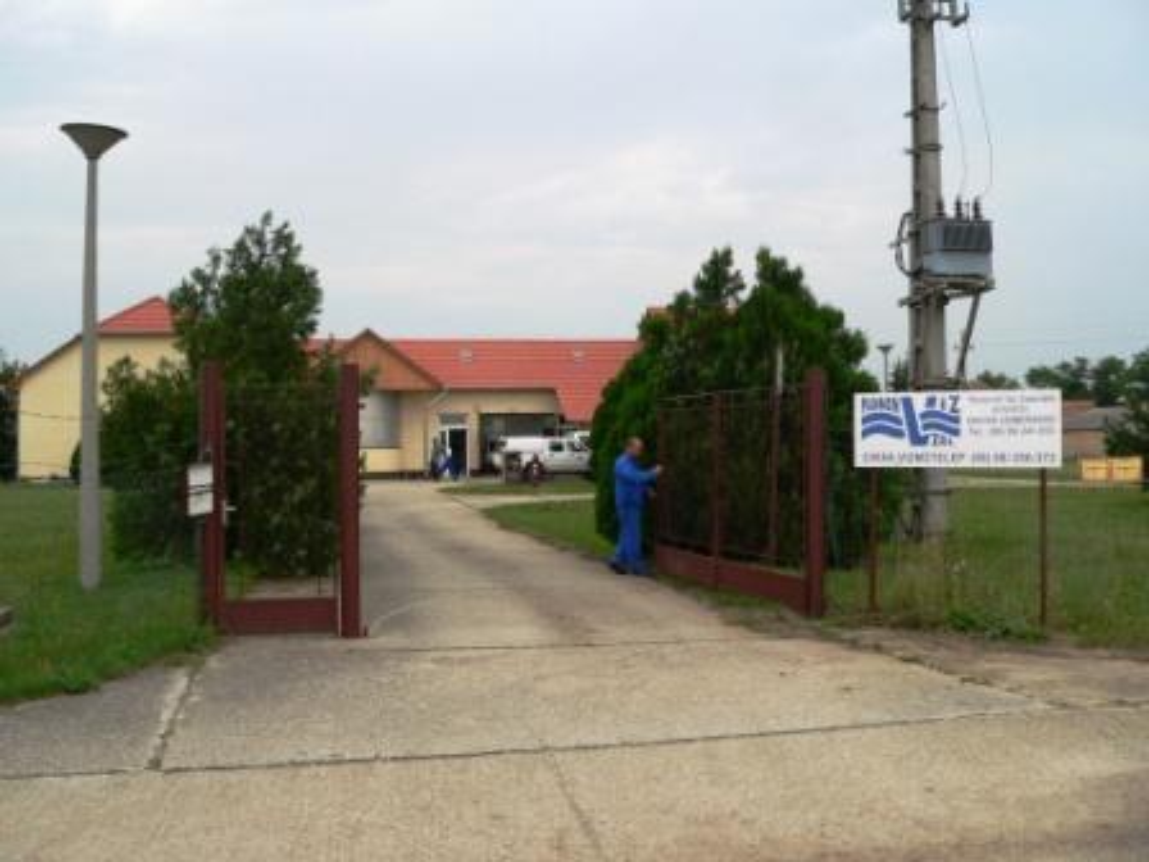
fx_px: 1195
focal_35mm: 36
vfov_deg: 39.7
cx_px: 574
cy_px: 431
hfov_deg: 51.4
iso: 100
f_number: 2.8
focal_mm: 6
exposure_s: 1/1000
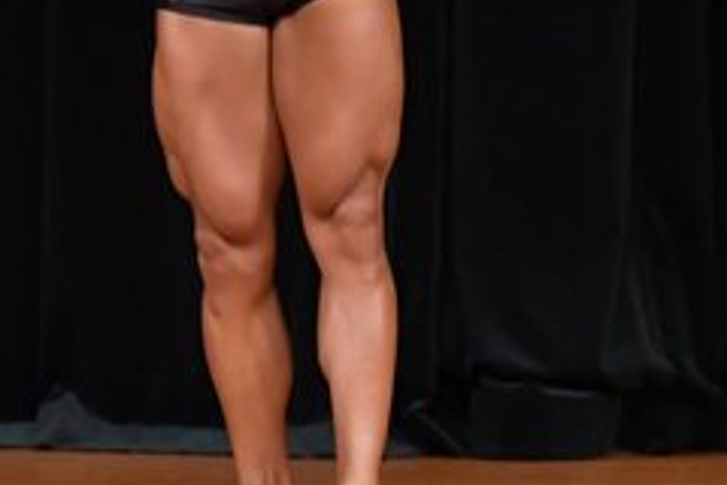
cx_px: 389
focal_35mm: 824
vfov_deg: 1.7
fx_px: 16639
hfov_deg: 2.5
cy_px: -58
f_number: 5.6
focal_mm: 170
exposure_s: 1/400
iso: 4000
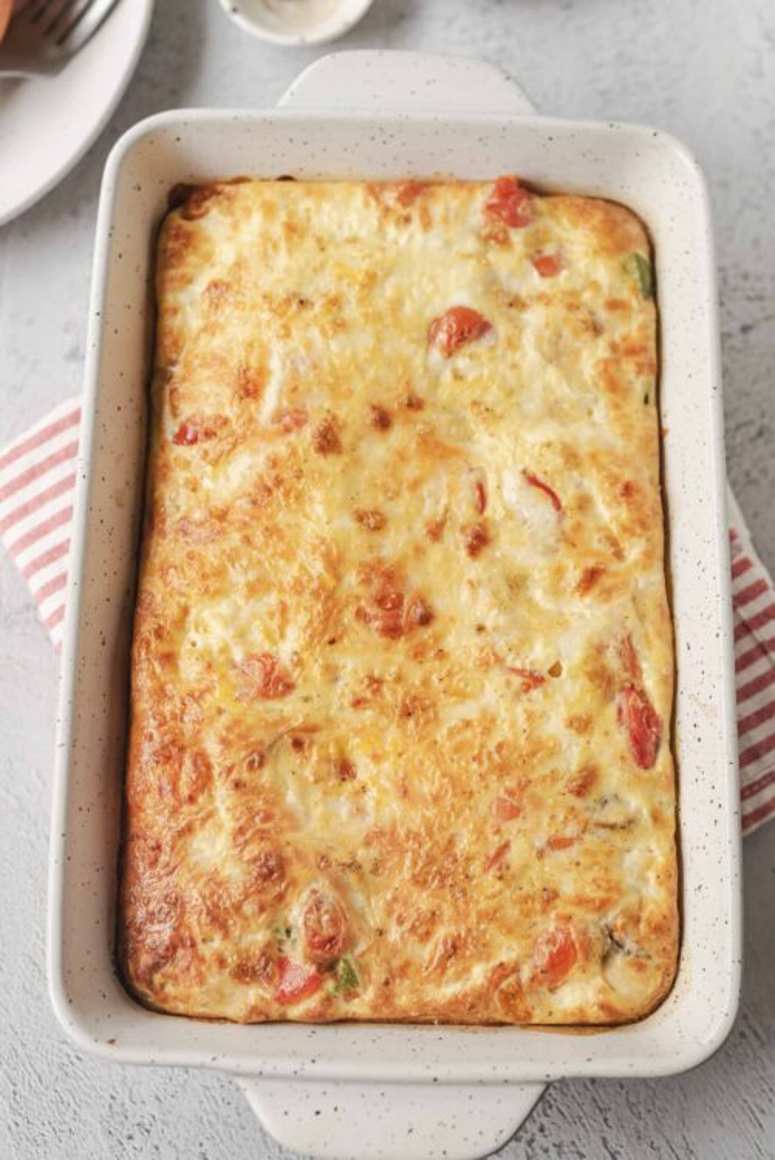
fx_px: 1612
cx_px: 388
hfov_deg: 27.0
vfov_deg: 39.6
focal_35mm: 50
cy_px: 580
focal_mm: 50
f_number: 4
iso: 125
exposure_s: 1/15
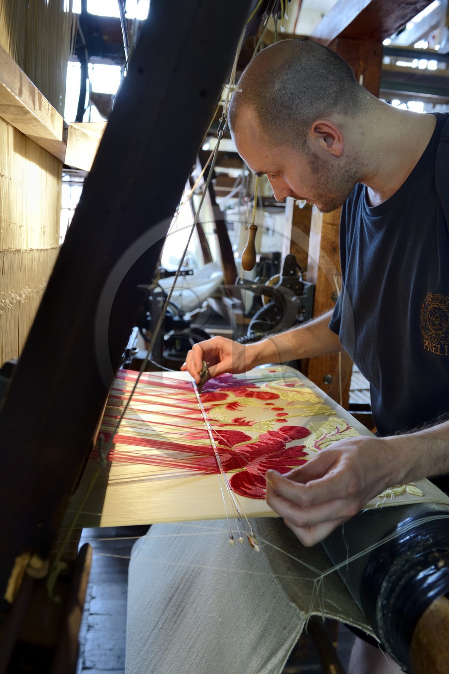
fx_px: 599
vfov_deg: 58.7
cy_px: 337
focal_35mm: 32
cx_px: 224
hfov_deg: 41.1
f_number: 4.5
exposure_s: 1/40
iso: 800
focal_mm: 32
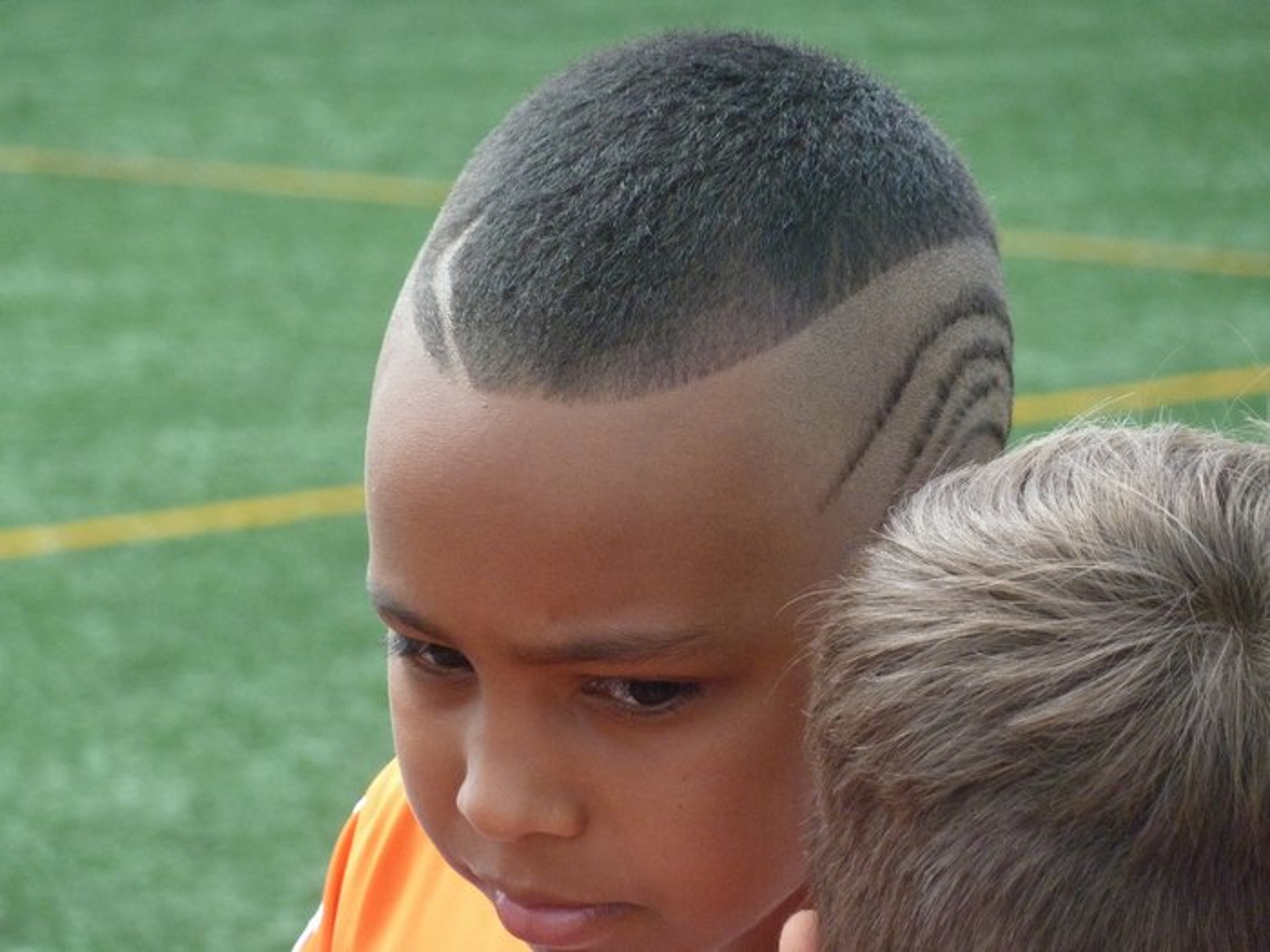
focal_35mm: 278
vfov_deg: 5.3
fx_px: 10199
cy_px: 476
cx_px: 635
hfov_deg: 7.1
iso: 400
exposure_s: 1/500
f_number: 4.8
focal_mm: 45.7
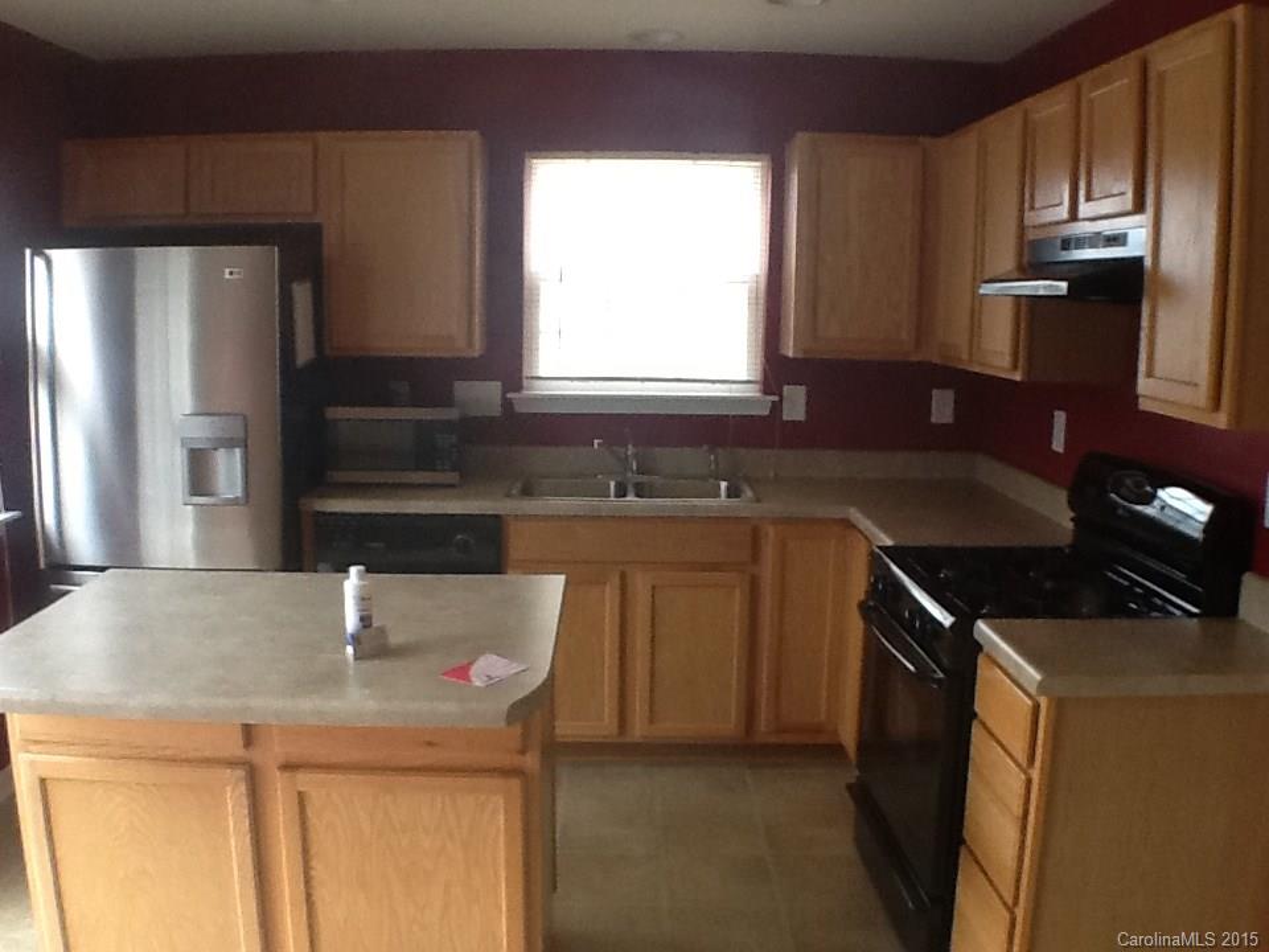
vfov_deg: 32.9
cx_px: 634
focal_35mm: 44
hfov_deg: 42.9
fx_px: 1613
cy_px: 476
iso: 100
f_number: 2.4
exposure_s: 1/30
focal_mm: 2.03
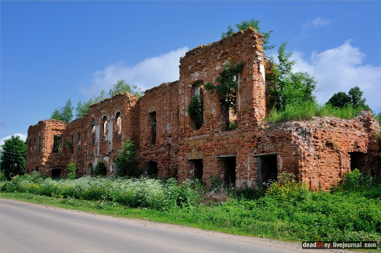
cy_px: 126
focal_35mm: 36
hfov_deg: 53.2
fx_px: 380
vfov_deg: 36.8
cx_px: 190
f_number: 5.6
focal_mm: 24
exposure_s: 1/500
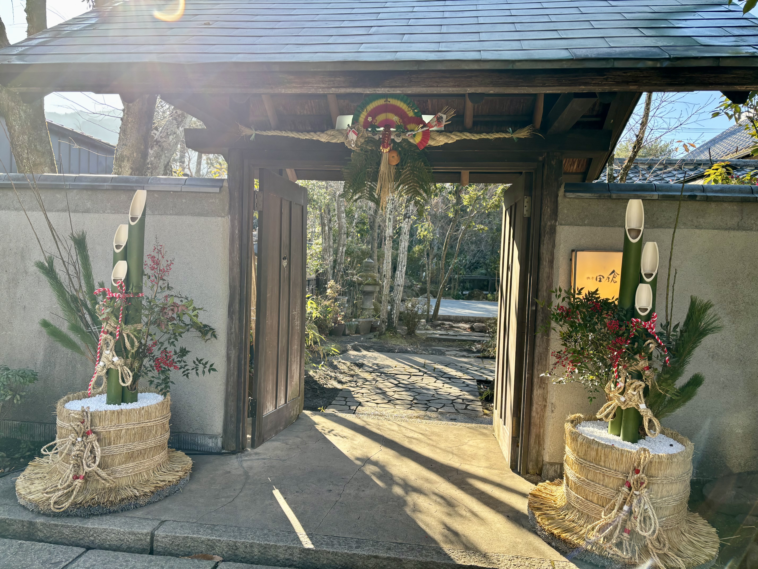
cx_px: 379
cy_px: 284
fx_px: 569
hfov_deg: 67.3
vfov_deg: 53.1
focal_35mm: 26
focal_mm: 5.96
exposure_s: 1/394
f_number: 1.6
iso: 50
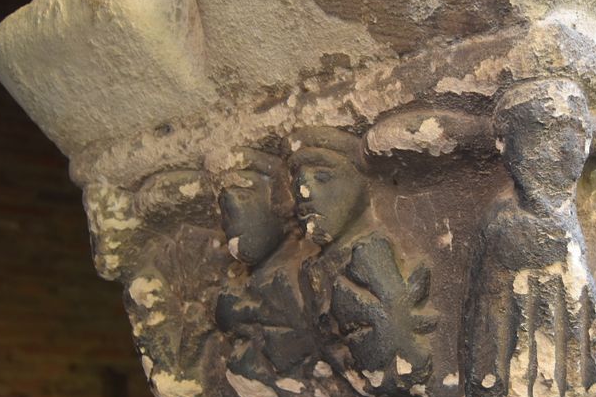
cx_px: 382
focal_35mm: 74
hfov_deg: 27.2
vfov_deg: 18.4
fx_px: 1225
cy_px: 185
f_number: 4
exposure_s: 1/60
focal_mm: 28
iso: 560
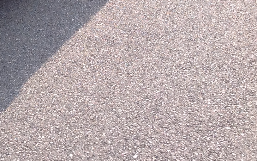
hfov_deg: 16.0
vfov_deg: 10.6
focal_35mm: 118
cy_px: -107
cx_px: -145
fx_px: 827
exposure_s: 1/630
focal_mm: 4.28
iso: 50
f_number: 2.4
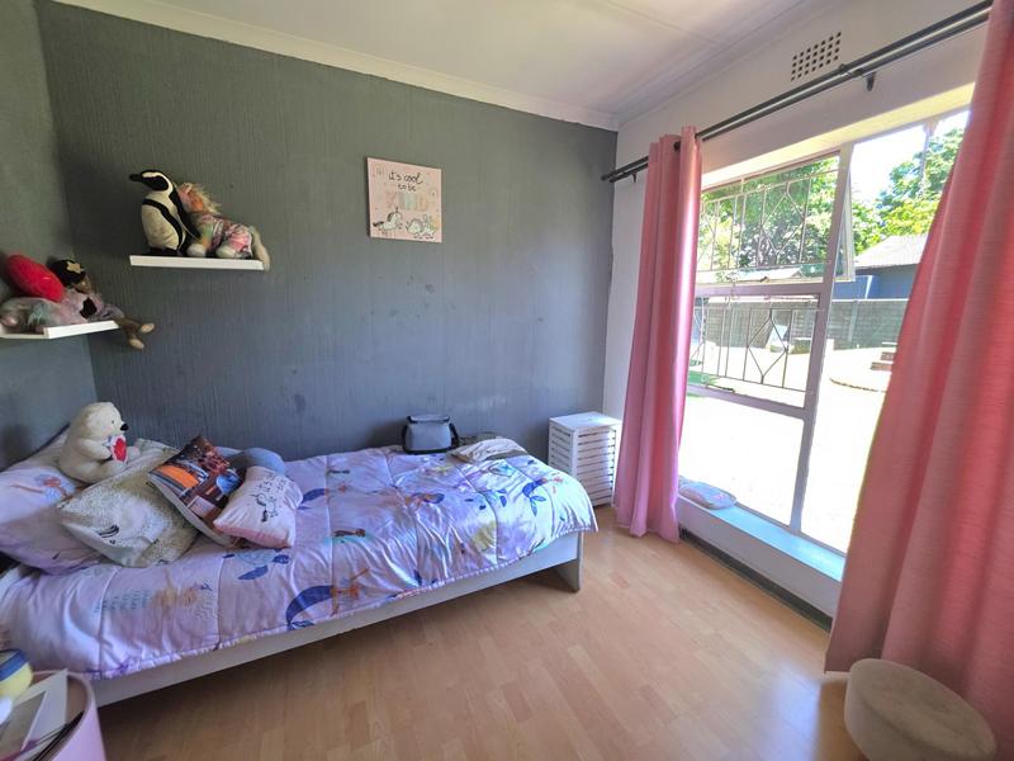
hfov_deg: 106.2
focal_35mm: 13
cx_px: 507
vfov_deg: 89.9
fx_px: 381
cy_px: 380
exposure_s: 1/50.3
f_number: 1.9
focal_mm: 2.2
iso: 25
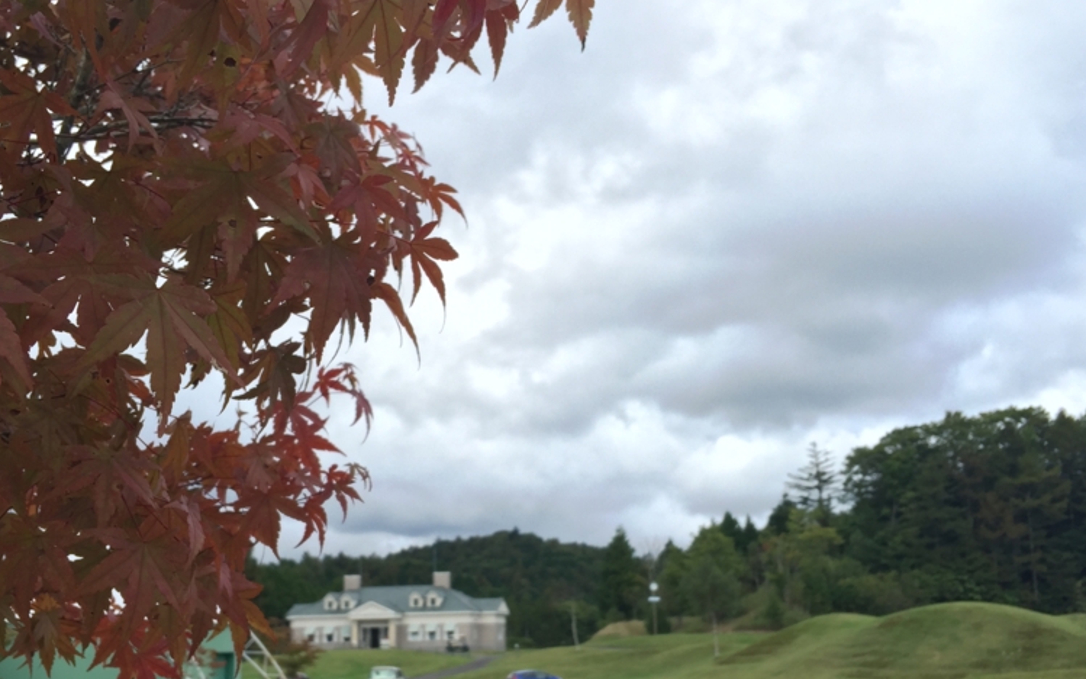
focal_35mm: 42
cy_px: 424
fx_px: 1243
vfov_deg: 30.4
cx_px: 487
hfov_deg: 47.1
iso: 32
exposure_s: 1/482
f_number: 2.2
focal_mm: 4.15
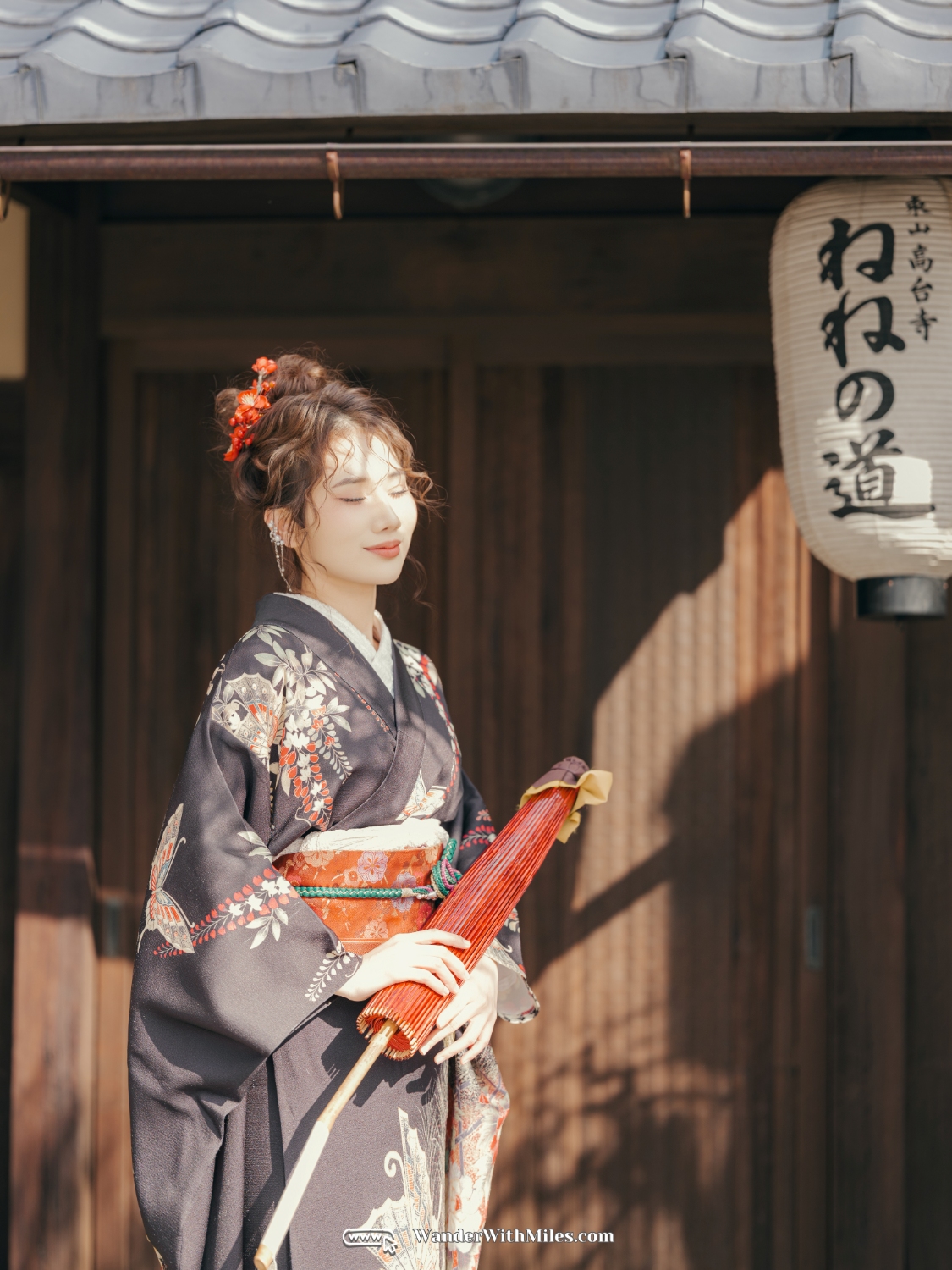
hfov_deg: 17.0
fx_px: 3190
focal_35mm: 87
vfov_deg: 22.5
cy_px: 635
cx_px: 476
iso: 200
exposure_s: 1/420
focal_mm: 110
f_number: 2
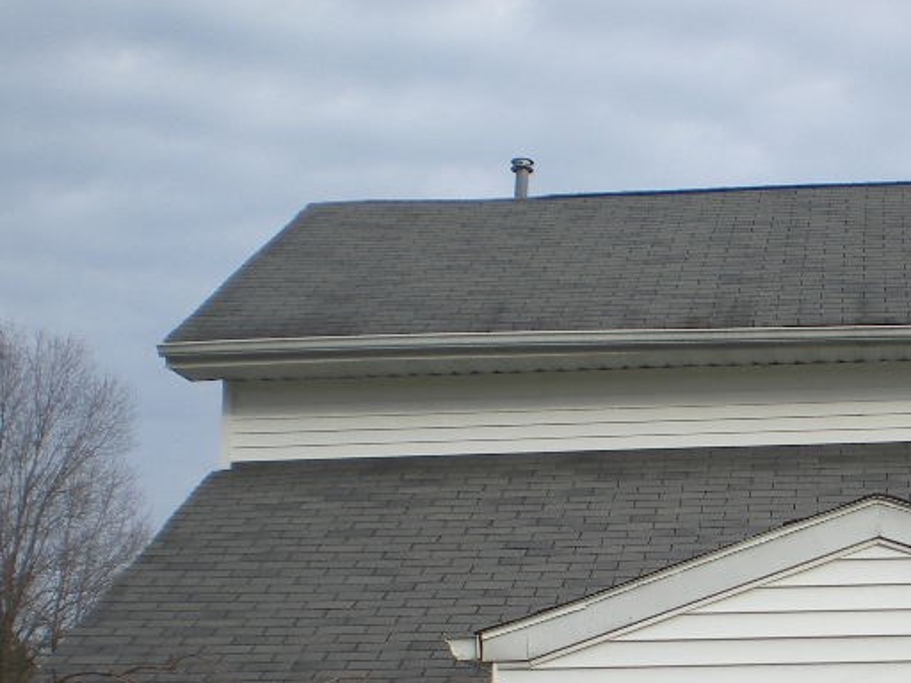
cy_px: 630
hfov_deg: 24.8
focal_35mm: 76
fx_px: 2000
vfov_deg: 19.0
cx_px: 854
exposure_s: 1/263
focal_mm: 6.3
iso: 64
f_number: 4.6
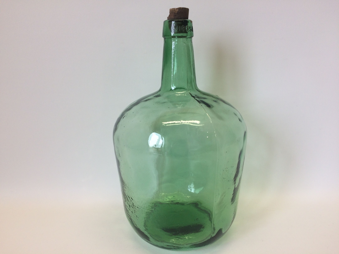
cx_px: 170
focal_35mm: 29
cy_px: 127
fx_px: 284
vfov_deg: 48.2
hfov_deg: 61.7
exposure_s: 1/100
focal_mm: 4.15
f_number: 2.2
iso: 50
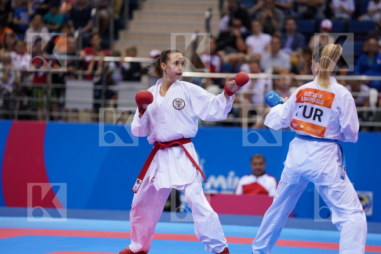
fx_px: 2117
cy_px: 127
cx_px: 190
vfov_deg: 6.9
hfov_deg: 10.3
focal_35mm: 200
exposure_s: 1/1000
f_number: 2.8
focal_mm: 200
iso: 1250
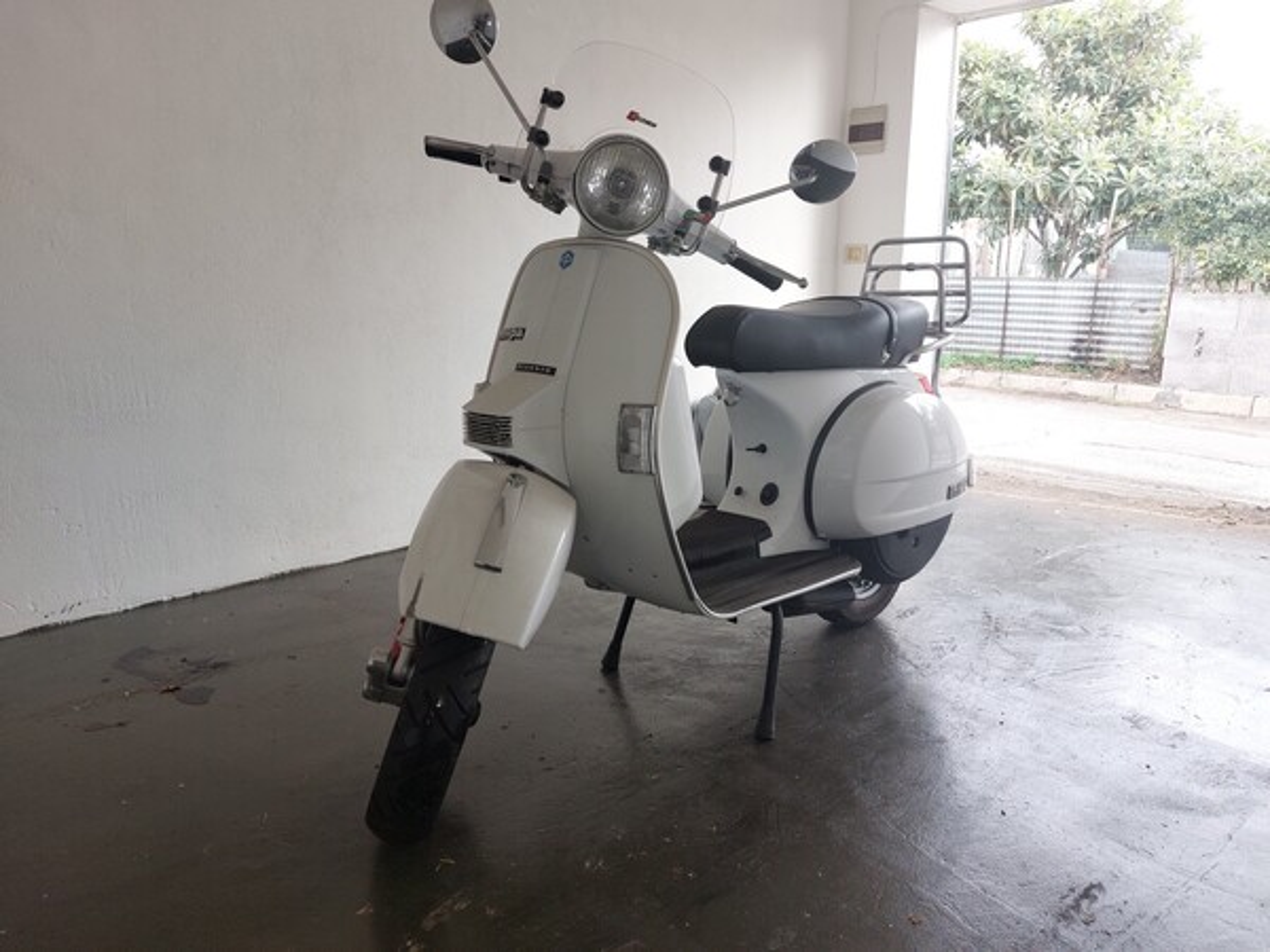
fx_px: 917
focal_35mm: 25
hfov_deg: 69.4
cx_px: 635
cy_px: 476
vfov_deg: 54.9
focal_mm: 5.23
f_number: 1.8
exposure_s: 1/100
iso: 40
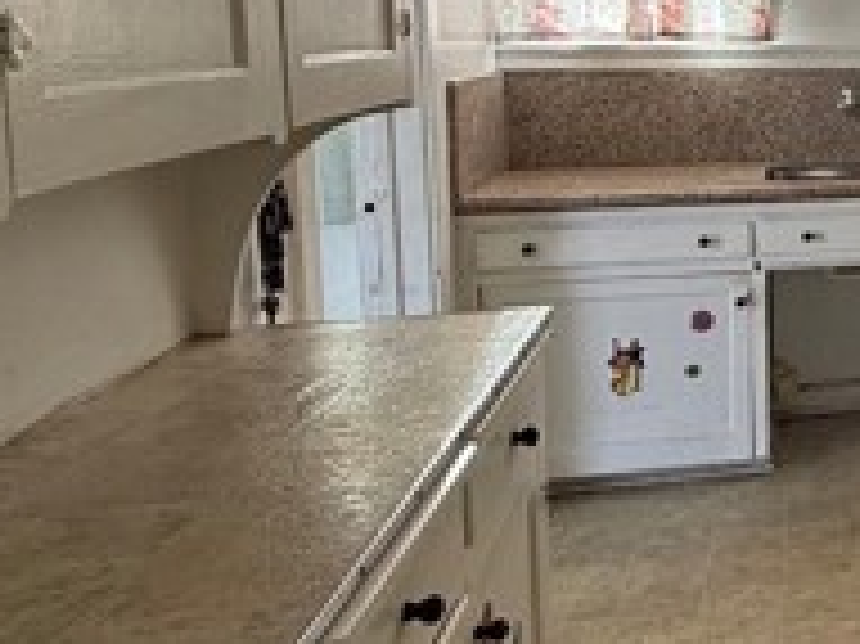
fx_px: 1167
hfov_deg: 29.8
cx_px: 1189
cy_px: 122
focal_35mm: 47
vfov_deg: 30.1
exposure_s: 1/167
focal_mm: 2.22
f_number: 2.2
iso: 64
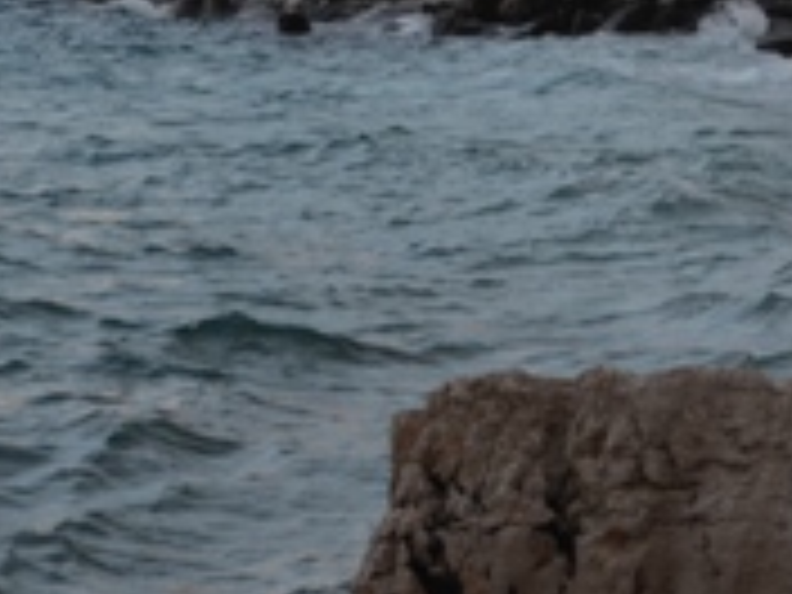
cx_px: 482
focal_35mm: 157
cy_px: -500
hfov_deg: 12.6
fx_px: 3592
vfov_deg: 9.0
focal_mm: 24
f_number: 5.6
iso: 220
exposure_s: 1/125
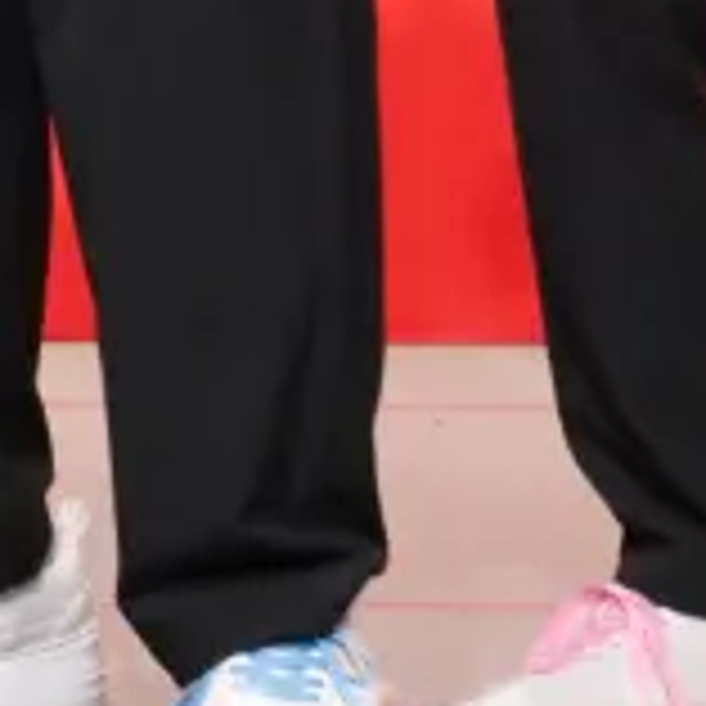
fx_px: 16775
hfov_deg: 2.4
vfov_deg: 2.4
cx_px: -1430
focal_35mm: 727
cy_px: -938
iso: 800
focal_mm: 70
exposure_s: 1/250
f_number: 4
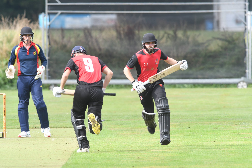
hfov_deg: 2.3
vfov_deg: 1.5
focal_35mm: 900
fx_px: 6299
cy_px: 84
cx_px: 126
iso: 640
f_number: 9
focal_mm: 600
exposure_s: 1/320
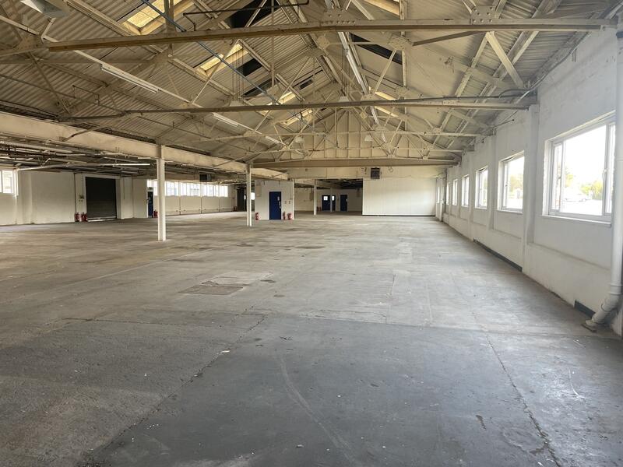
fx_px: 468
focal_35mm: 26
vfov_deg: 53.1
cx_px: 312
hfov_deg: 67.3
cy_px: 234
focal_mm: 4.2
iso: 100
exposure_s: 1/121
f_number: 1.6
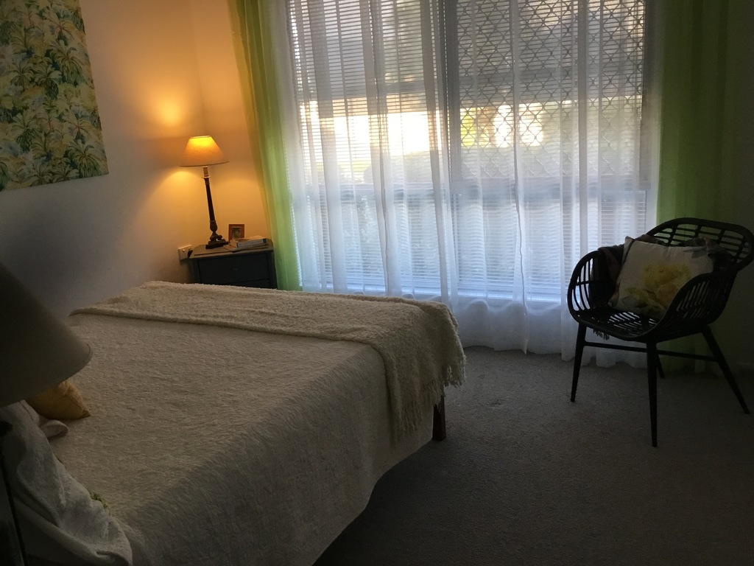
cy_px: 283
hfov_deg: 58.4
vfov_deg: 45.4
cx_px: 377
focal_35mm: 31
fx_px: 675
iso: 50
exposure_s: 1/33
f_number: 2.4
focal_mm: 3.3
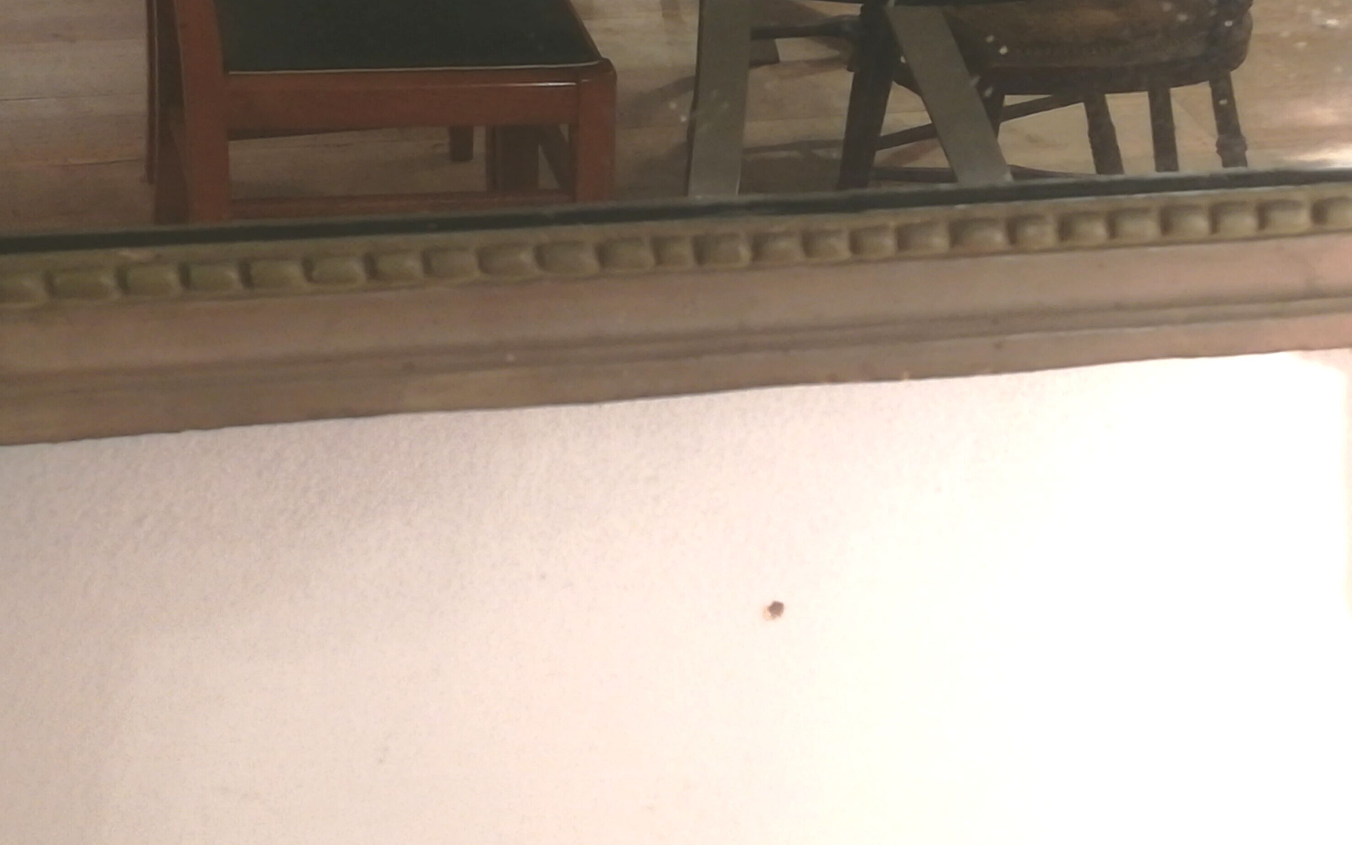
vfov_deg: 16.7
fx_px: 2874
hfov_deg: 26.5
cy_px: 347
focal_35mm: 78
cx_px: 723
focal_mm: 3.83
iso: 400
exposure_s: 1/33.3
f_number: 2.2
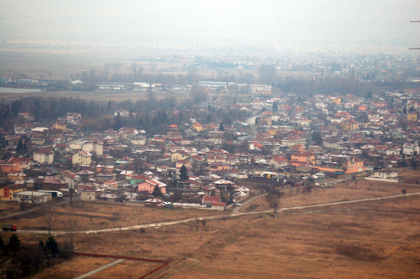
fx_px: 1399
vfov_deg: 11.4
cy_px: 140
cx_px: 210
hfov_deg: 17.1
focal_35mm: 120
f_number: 5.6
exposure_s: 1/640
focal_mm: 80
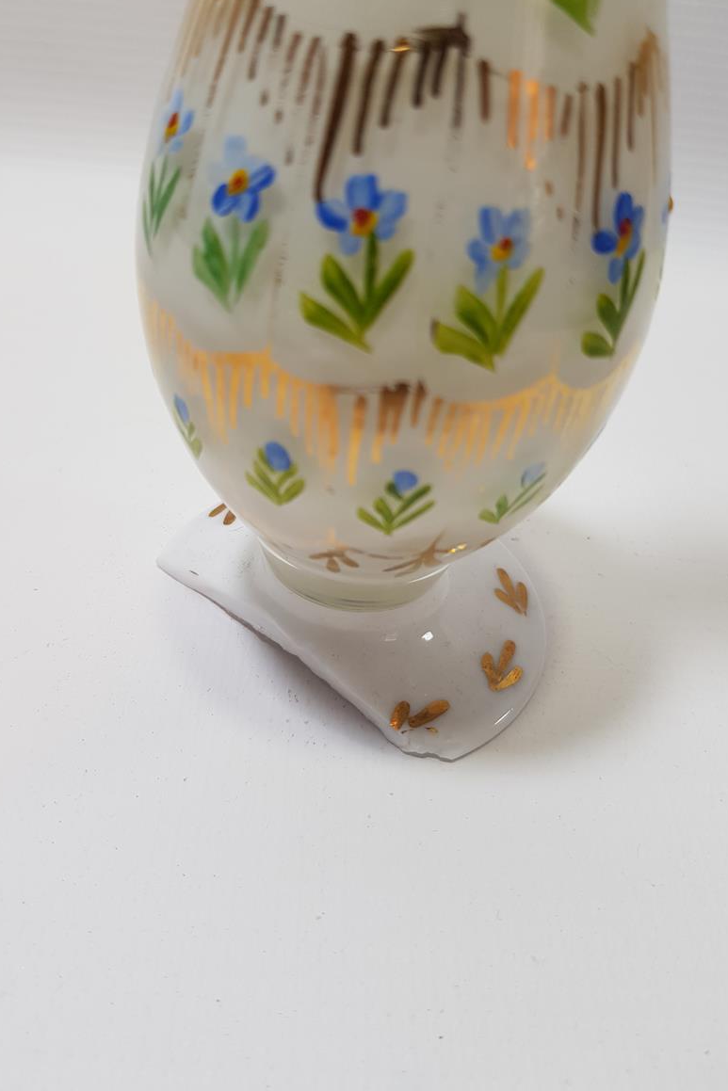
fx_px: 849
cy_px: 542
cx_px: 351
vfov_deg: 65.5
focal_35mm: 28
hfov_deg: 46.4
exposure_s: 1/100
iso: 50
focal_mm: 4.3
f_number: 1.7
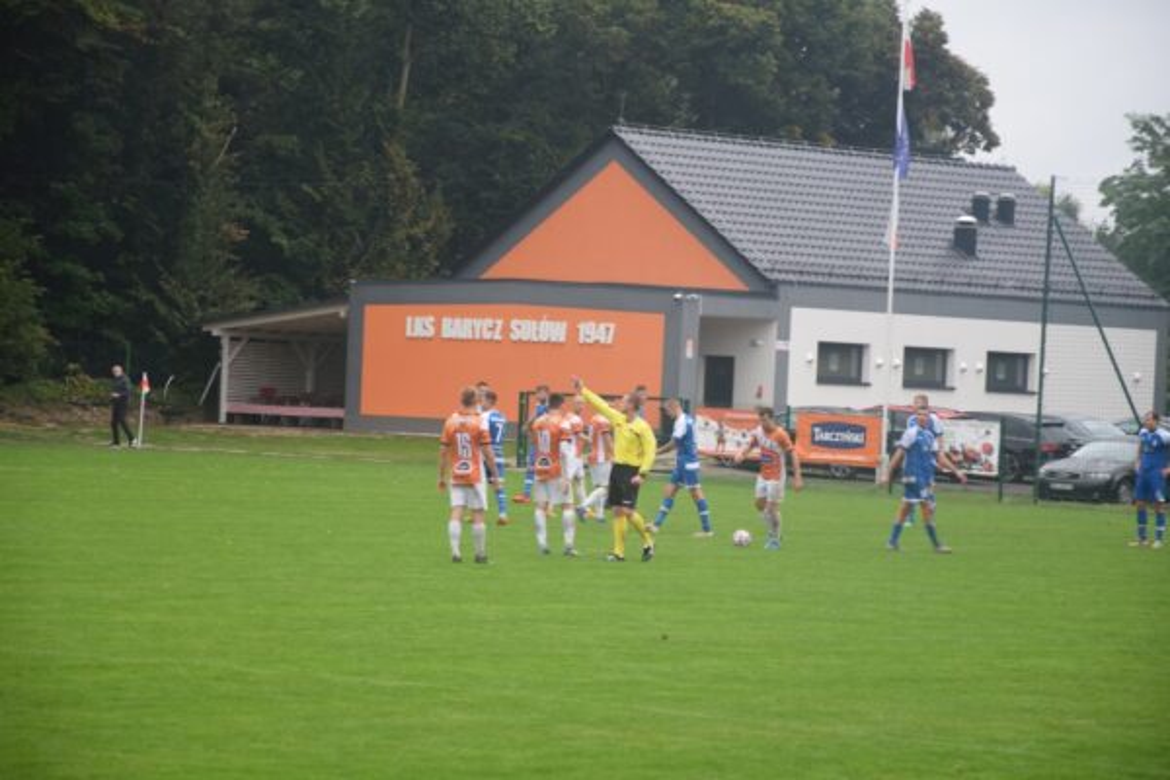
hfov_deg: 13.0
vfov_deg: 8.7
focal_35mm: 158
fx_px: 5118
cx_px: 585
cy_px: 390
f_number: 5.6
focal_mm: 105
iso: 800
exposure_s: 1/60
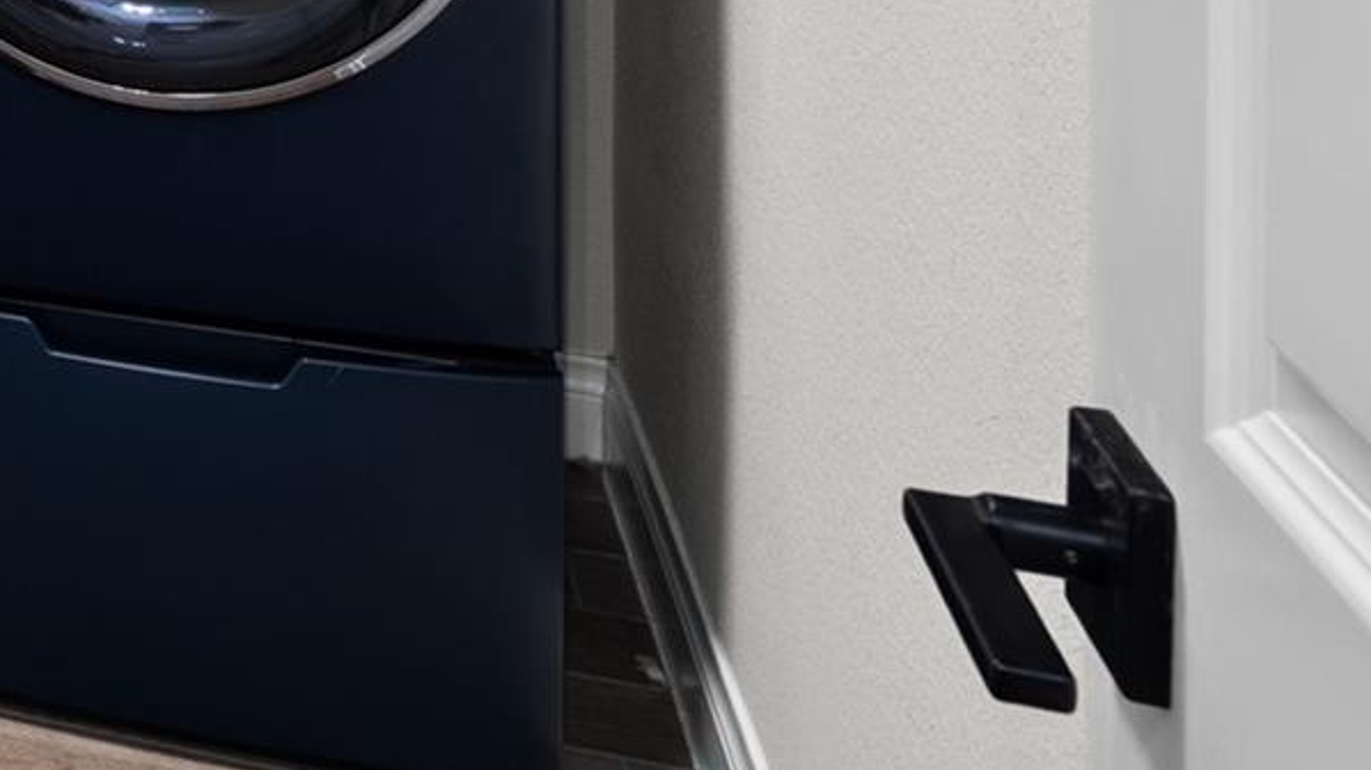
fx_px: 2217
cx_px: -665
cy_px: -501
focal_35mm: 61
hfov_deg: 25.9
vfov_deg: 17.1
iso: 400
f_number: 10
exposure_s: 2.5
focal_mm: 17
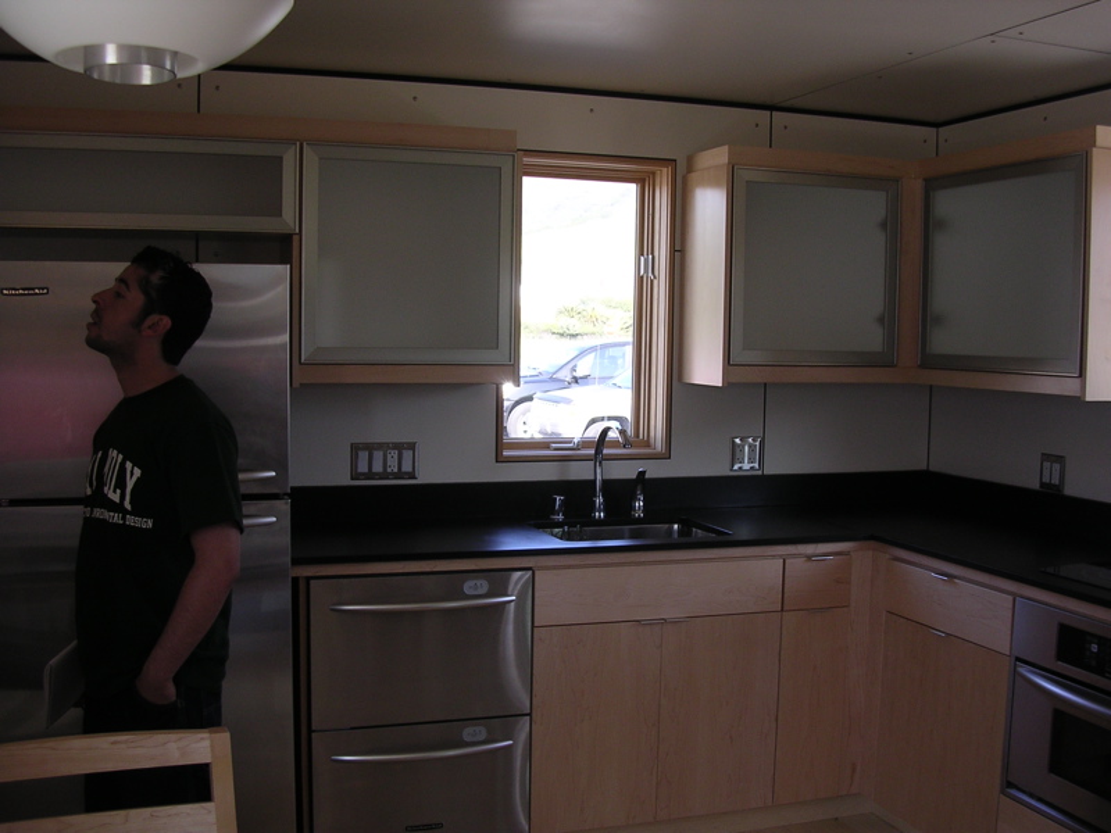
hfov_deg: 49.0
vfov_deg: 37.7
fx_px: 1220
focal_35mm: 38
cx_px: 556
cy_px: 416
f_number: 2.8
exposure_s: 1/82.4
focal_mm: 5.8
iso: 100
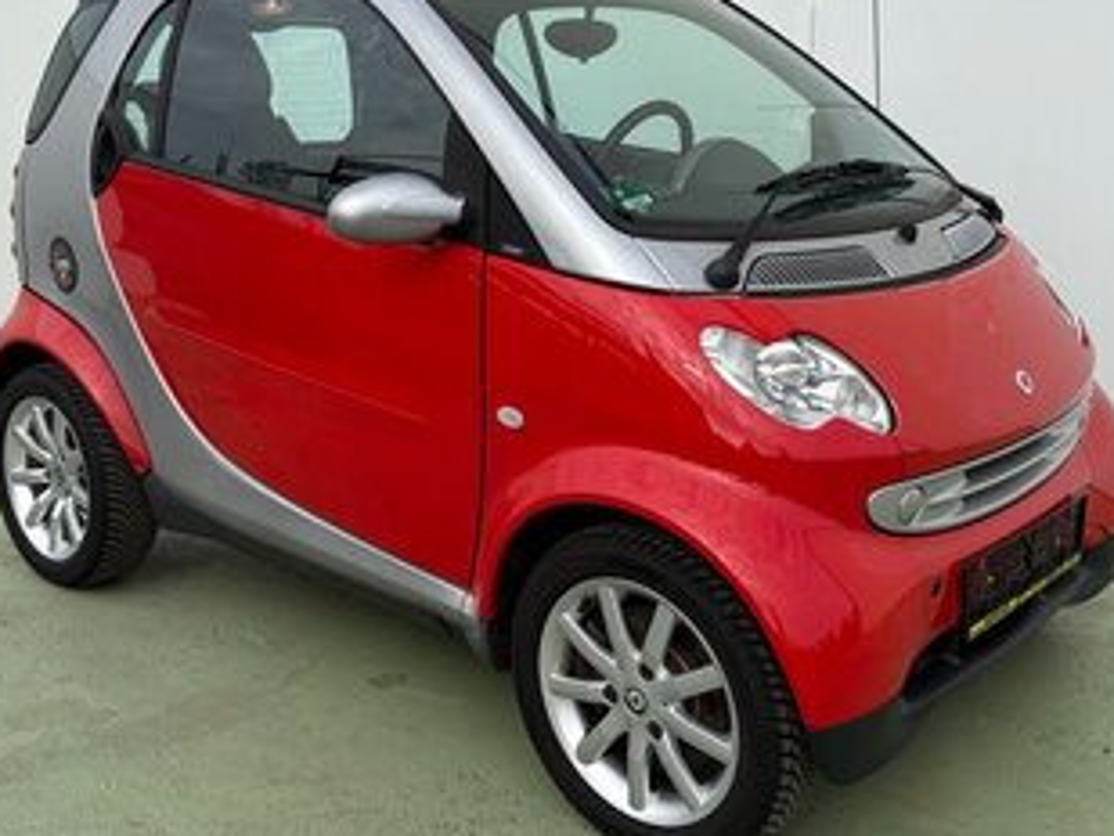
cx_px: 541
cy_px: 353
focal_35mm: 41
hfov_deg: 45.8
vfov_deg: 35.1
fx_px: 1320
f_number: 1.6
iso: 50
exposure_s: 1/2747
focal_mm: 5.96
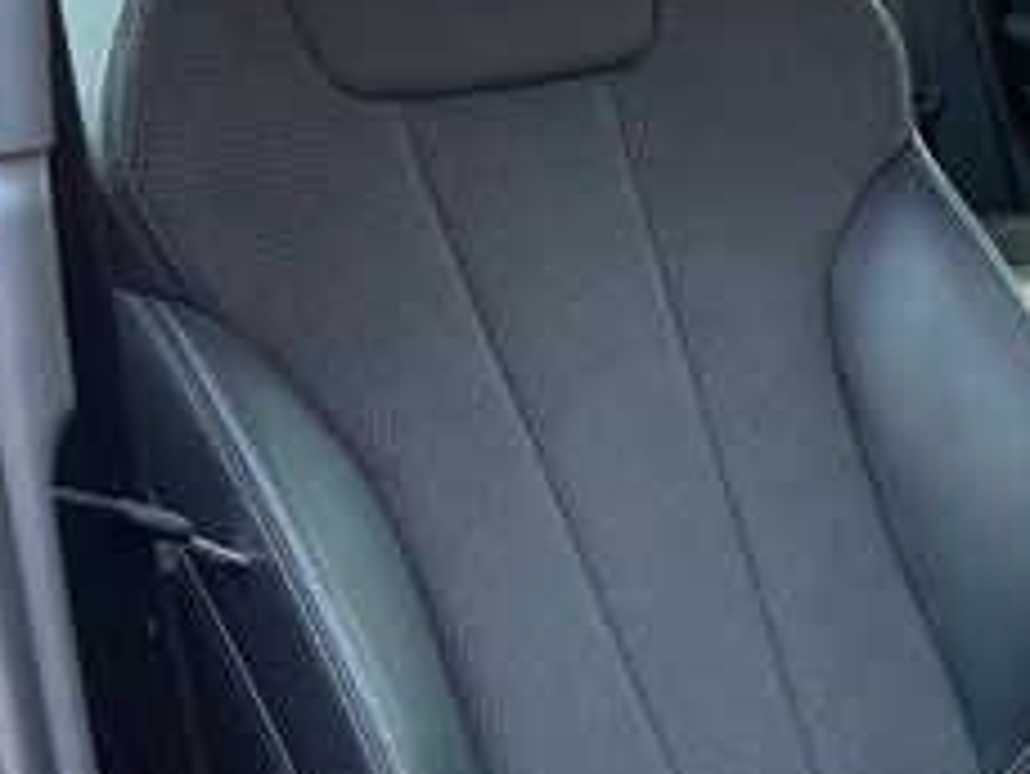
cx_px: 1228
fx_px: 1995
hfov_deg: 26.0
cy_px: 482
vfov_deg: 21.9
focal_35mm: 67
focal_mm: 6.76
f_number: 1.78
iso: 200
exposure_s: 1/163
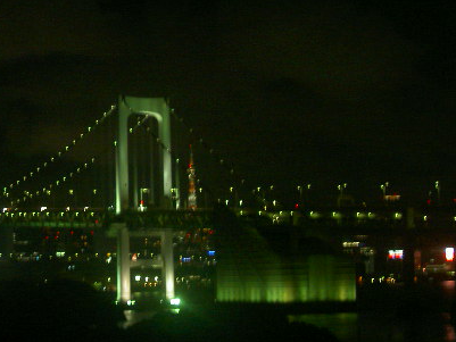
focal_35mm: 134
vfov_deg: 11.1
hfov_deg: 14.7
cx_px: 111
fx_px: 1766
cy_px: 190
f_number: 4.1
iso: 100
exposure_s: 1/8
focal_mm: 17.4
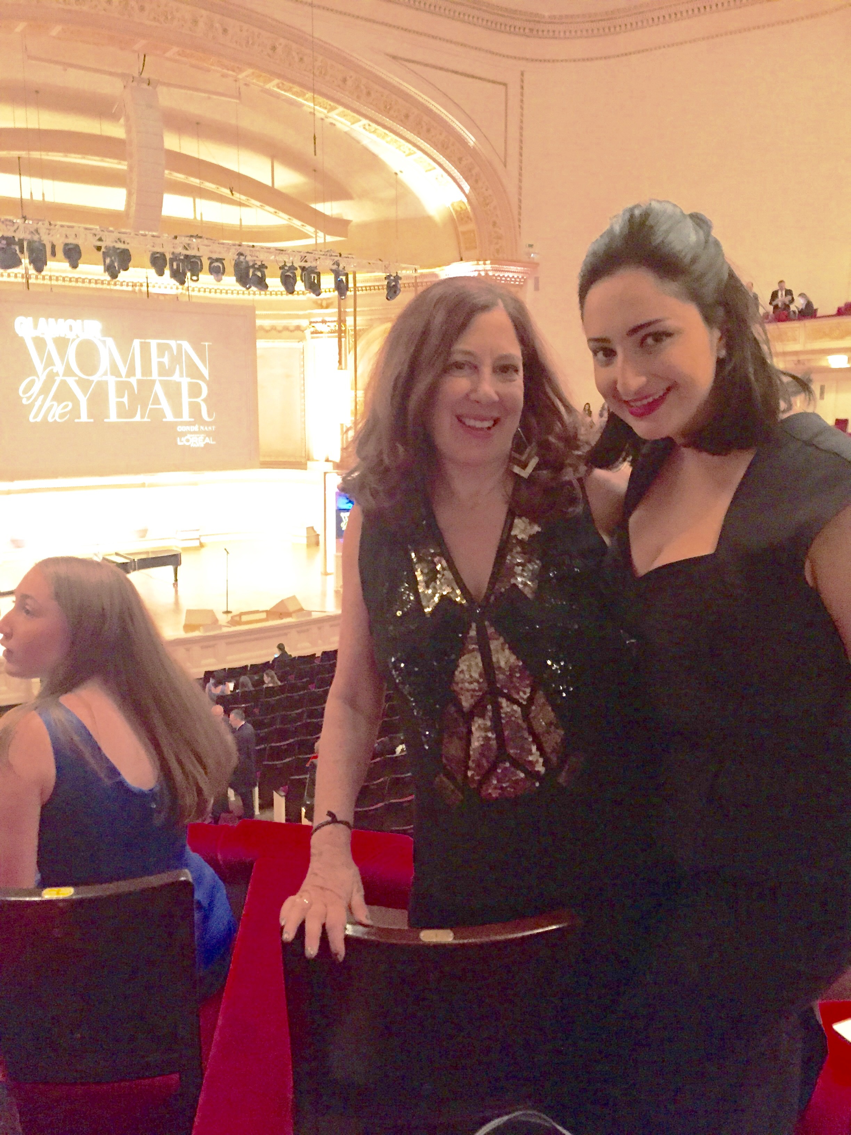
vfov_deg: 61.7
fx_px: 951
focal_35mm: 29
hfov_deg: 48.2
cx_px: 426
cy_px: 568
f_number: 2.2
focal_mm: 4.15
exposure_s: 1/15
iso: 500
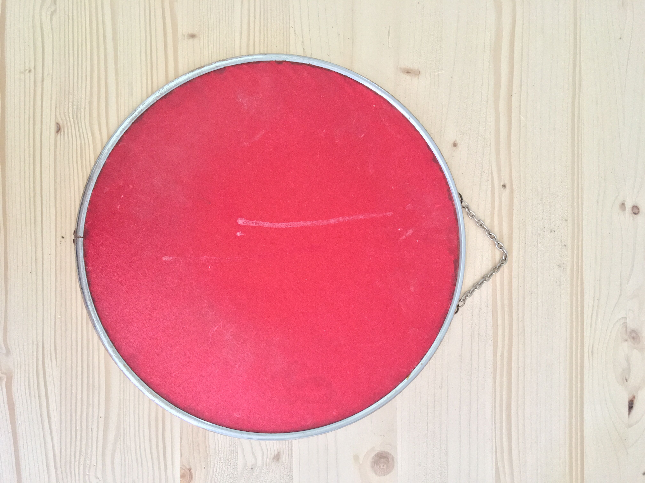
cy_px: 242
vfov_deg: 48.2
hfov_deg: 61.7
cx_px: 322
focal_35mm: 29
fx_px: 540
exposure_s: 1/33
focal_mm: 4.15
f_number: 2.2
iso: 160
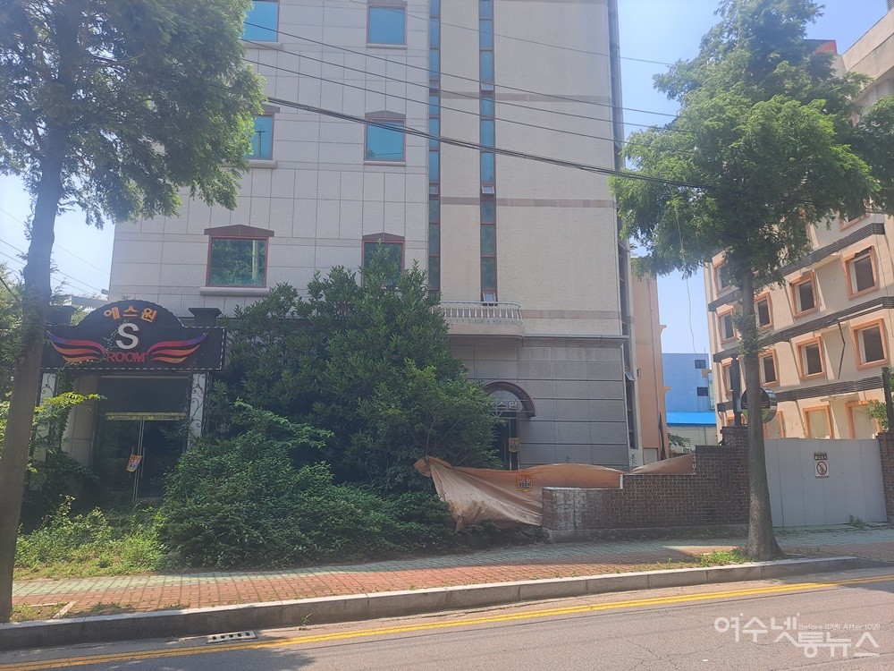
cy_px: 336
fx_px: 620
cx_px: 447
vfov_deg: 56.8
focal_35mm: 24
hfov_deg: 71.6
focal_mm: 5.23
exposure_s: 1/727
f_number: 1.8
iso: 25
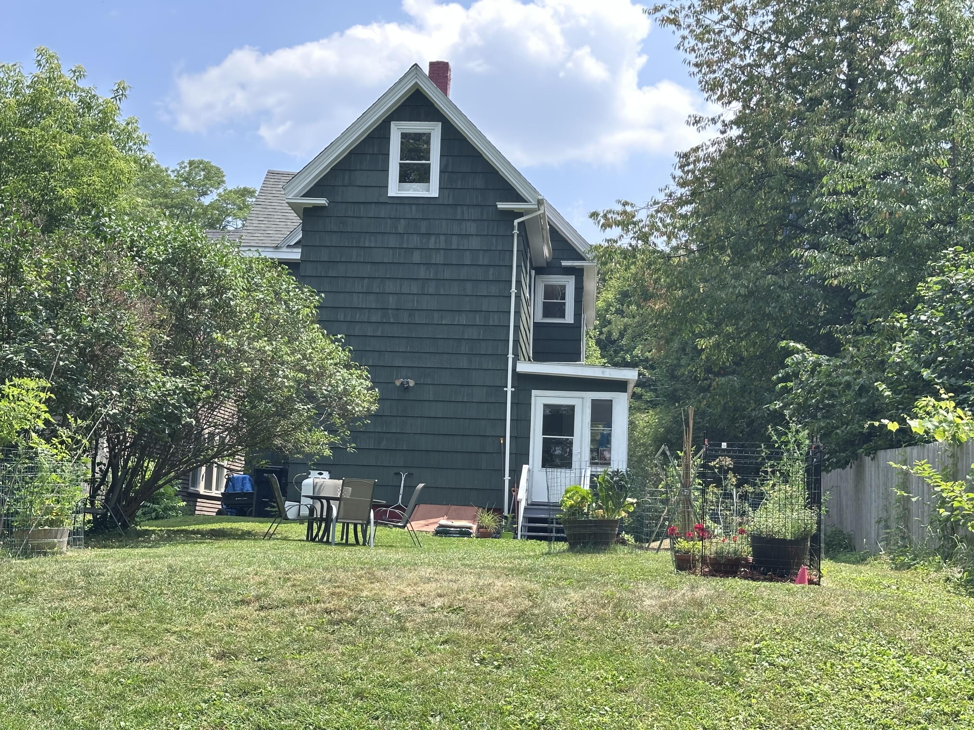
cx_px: 487
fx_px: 1351
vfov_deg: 30.3
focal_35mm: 48
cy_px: 365
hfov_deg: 39.7
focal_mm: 6.86
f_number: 1.78
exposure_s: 1/919
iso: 64
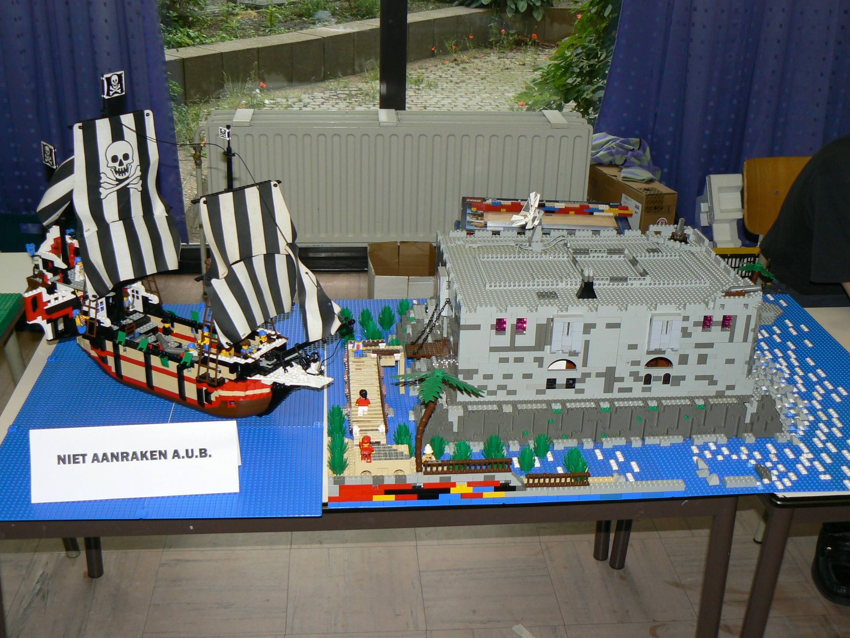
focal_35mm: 42
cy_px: 319
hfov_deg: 44.8
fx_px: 1031
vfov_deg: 34.3
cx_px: 425
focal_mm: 7
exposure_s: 1/30
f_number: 2.8
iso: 100
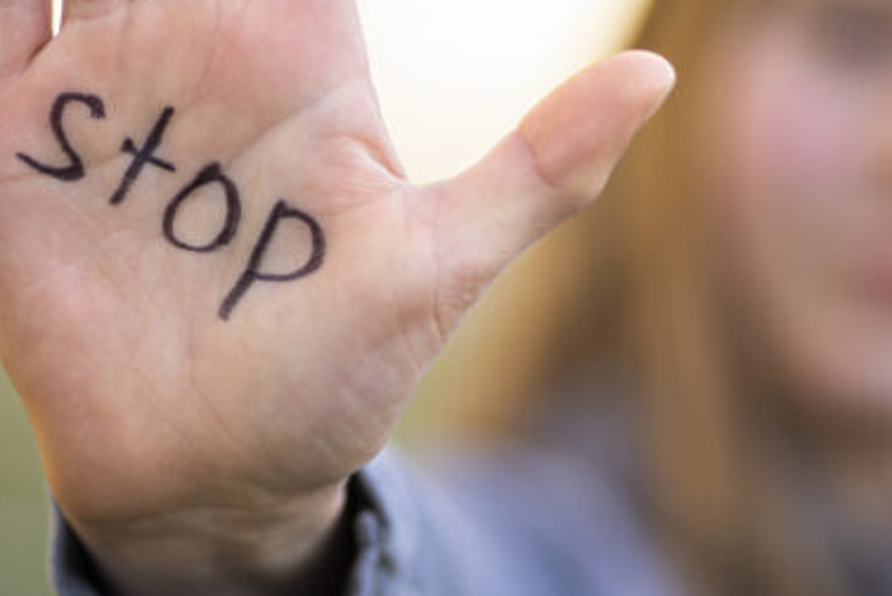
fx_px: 4290
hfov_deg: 11.9
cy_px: 137
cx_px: 497
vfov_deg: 7.9
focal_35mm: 173
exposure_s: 1/500
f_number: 1.8
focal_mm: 85
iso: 100
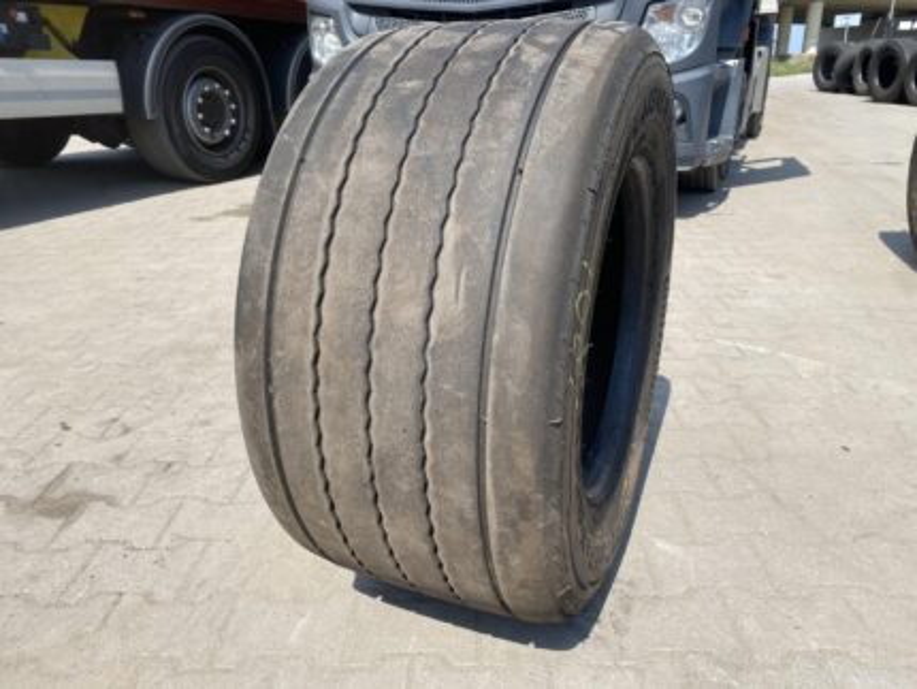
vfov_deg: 53.1
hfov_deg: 67.3
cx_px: 458
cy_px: 344
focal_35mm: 26
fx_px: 689
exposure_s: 1/1961
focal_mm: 4.25
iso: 32
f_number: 1.8
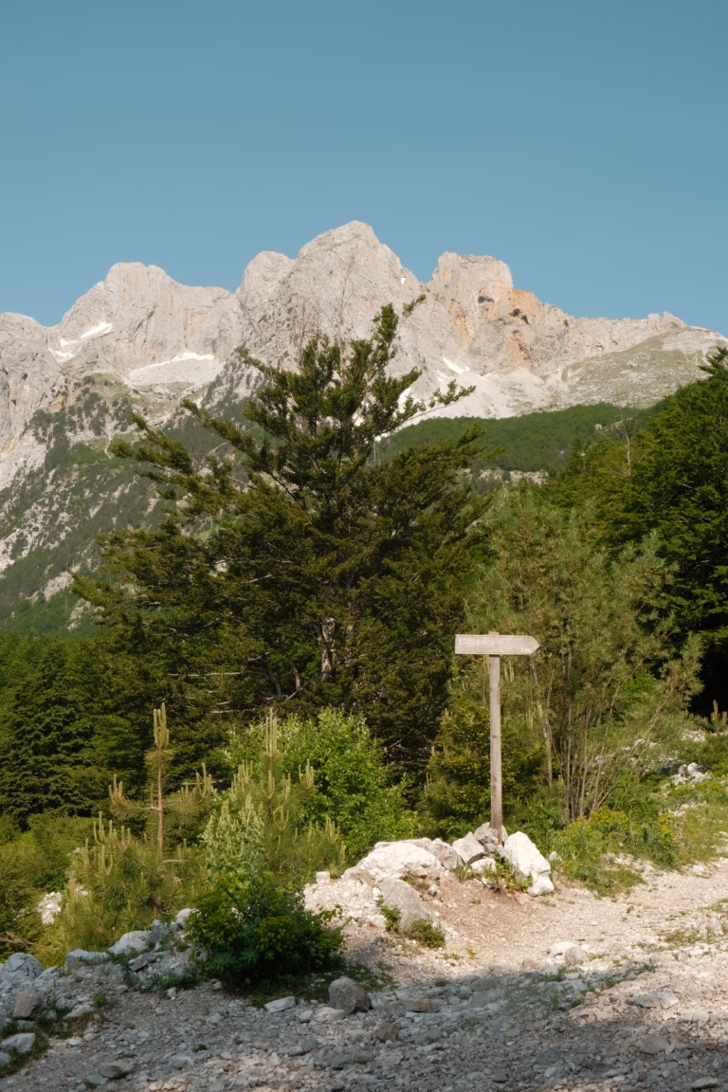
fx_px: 1274
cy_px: 546
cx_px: 364
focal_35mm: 42
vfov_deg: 46.4
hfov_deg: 31.9
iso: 250
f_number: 14
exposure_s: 1/105
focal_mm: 27.7
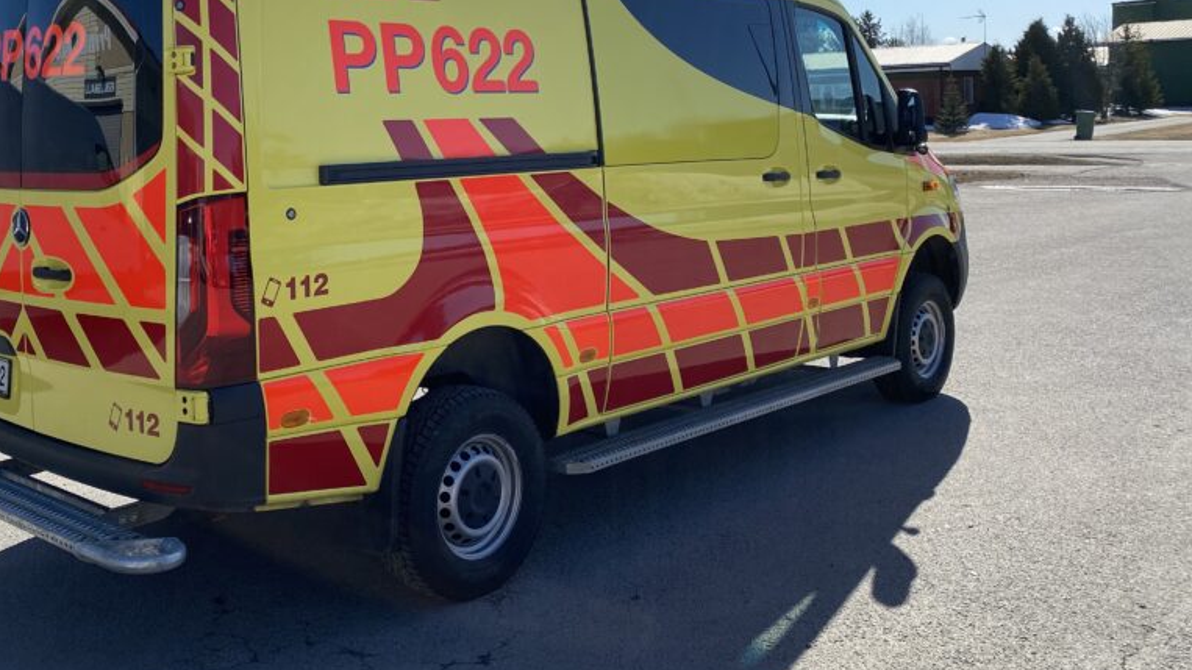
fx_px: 1201
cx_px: 444
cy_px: 162
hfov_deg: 52.2
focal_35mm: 38
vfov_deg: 30.6
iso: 32
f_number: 1.8
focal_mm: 4.25
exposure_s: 1/3984
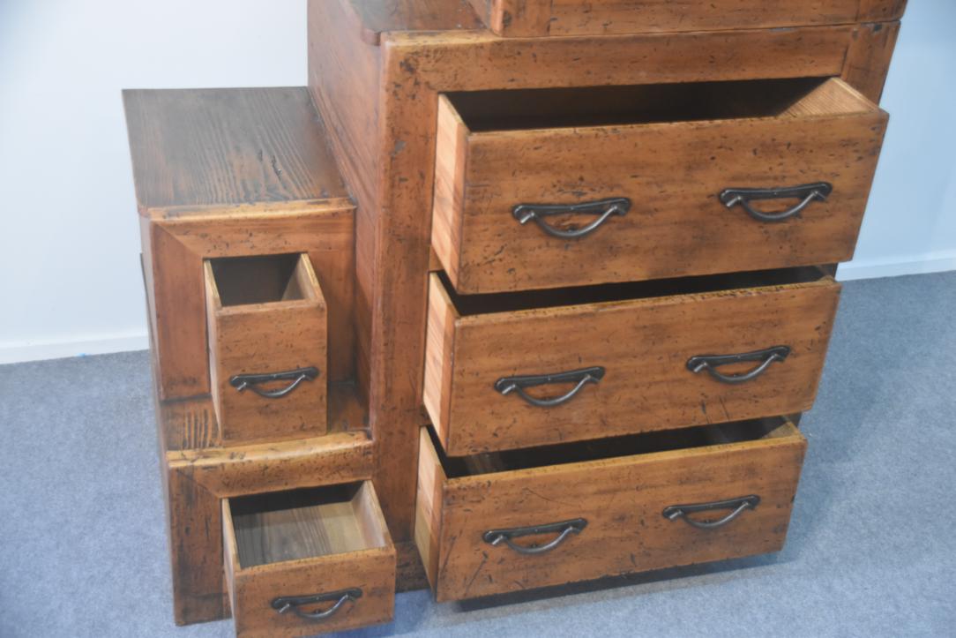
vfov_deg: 28.1
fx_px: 1275
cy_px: 319
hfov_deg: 41.1
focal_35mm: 48
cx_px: 478
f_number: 4.2
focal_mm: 32
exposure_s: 1/60
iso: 2500
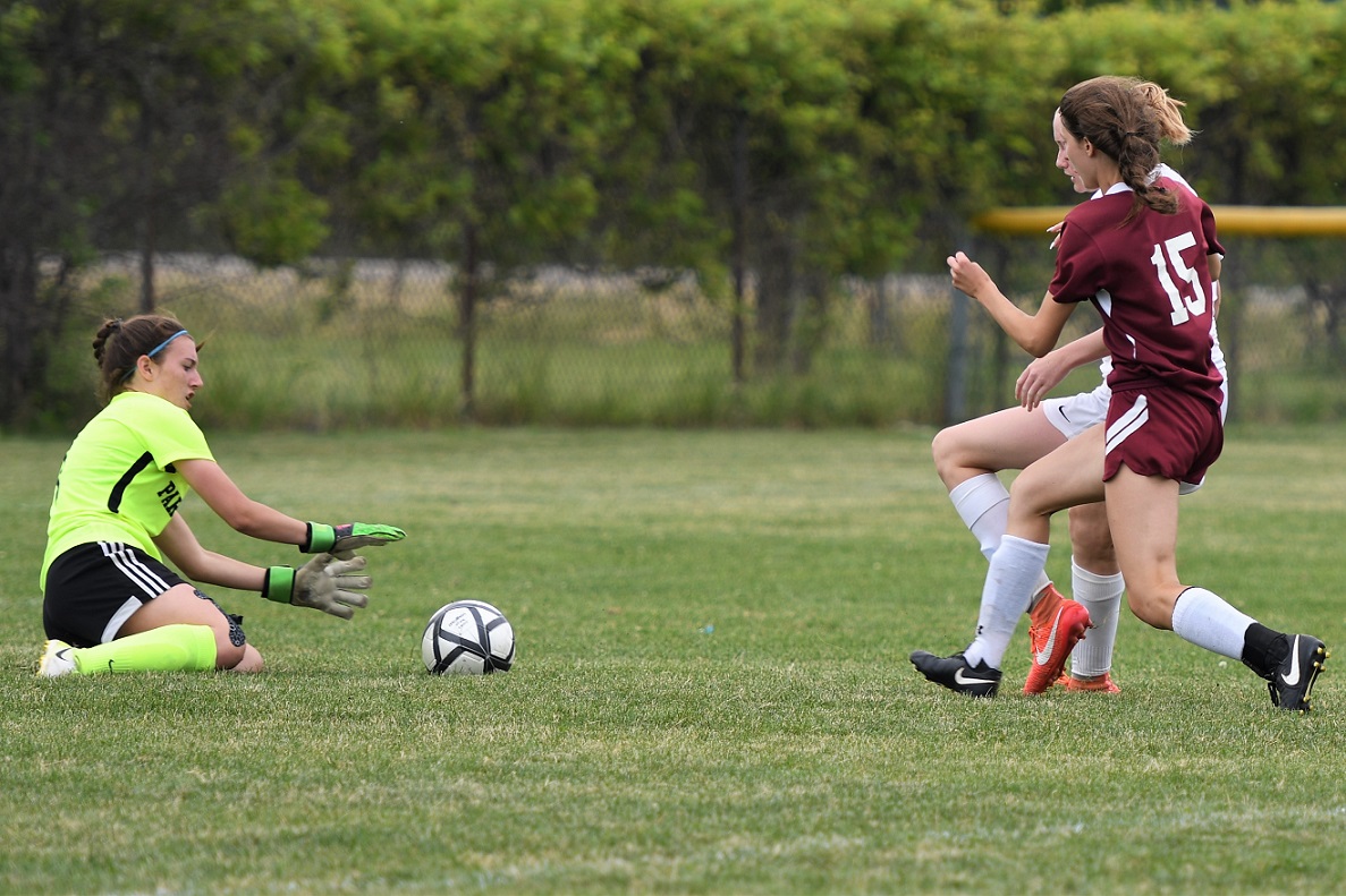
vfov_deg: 5.2
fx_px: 9813
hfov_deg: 7.8
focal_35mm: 262
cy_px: 448
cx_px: 673
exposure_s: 1/1000
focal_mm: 175
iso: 100
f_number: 2.8
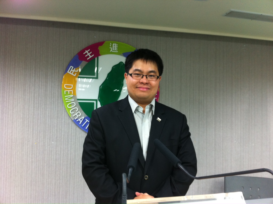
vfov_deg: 40.6
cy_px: 102
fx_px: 276
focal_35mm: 35
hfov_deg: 52.7
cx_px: 136
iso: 125
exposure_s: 1/15
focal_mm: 3.85
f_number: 2.8
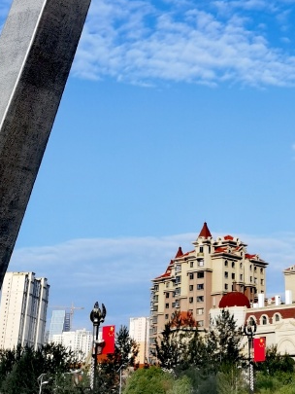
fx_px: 840
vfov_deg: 23.7
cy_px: -93
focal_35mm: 74
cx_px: 258
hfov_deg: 19.6
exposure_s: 1/3623
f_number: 1.9
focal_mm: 6.71
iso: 50
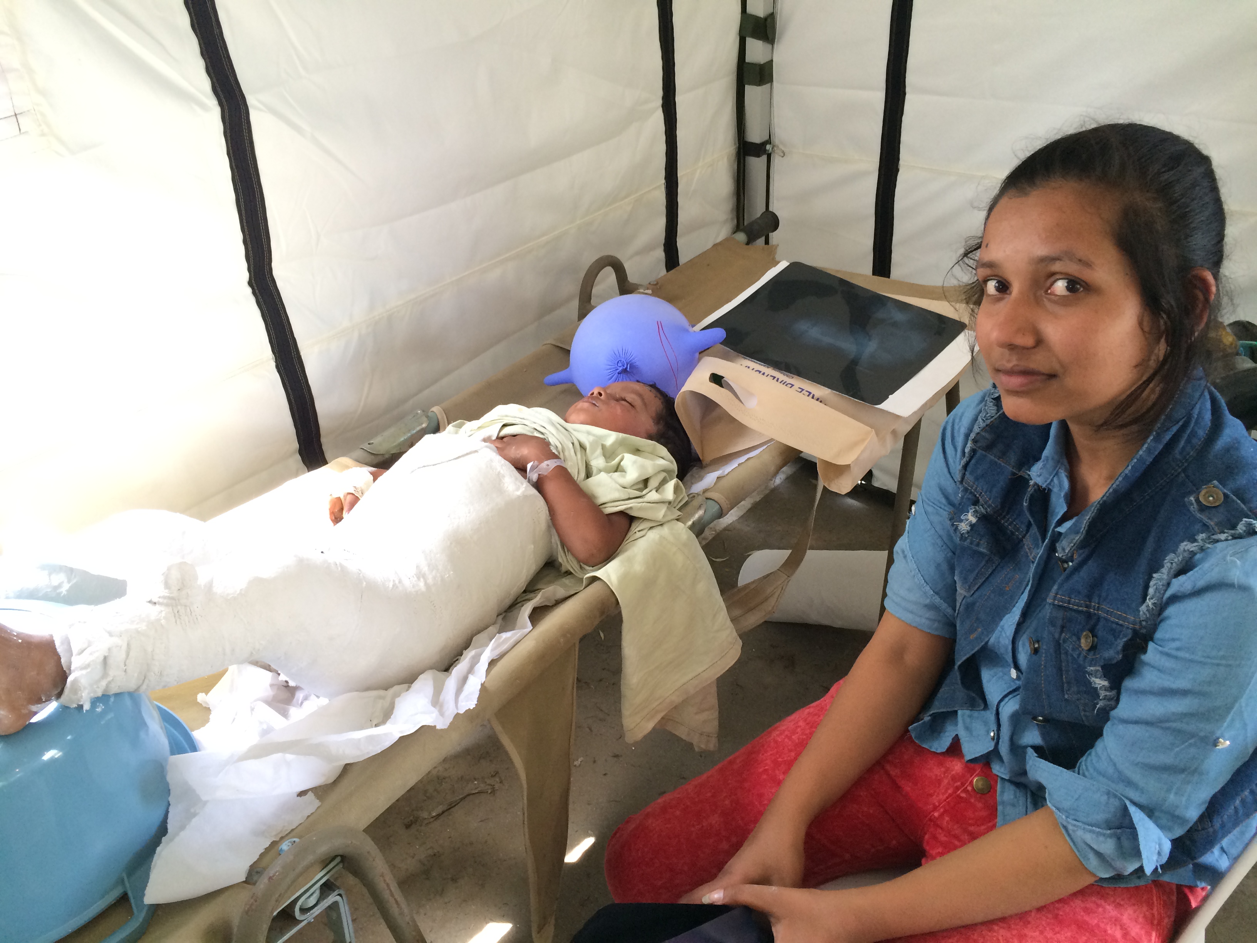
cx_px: 628
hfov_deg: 61.7
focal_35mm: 29
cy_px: 472
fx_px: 1053
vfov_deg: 48.2
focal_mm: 4.15
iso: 50
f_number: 2.2
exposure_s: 1/30
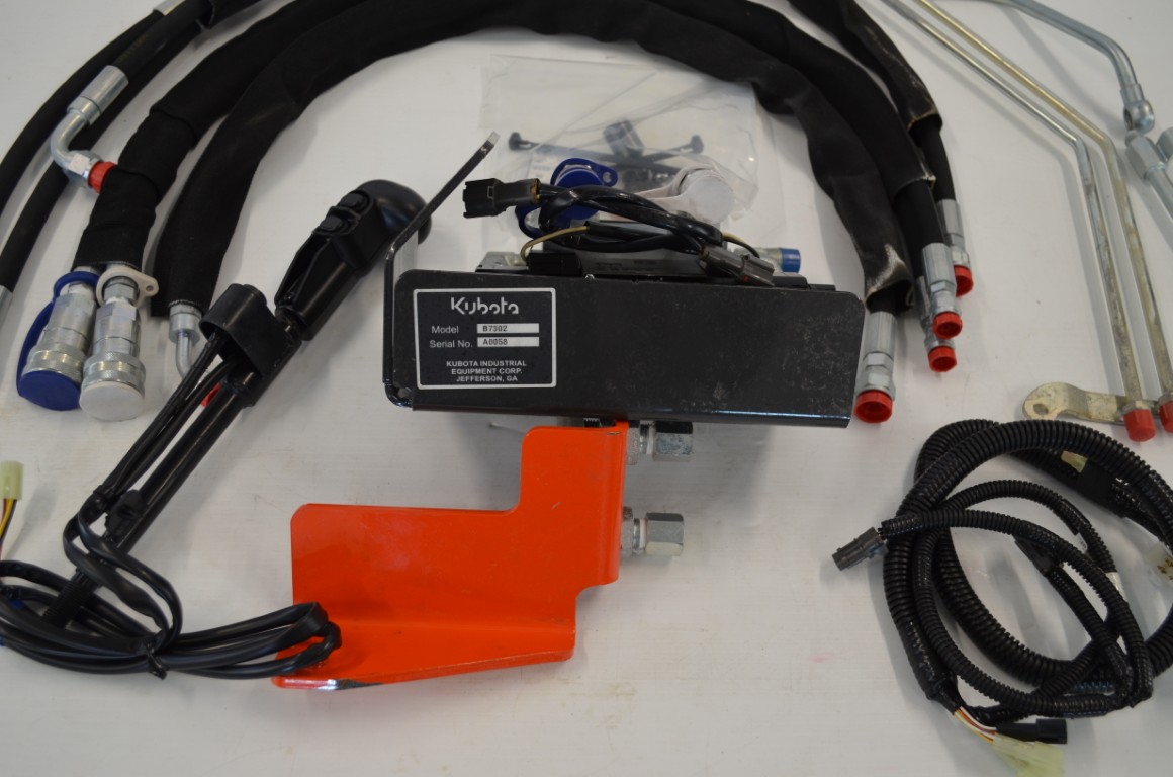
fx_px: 1073
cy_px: 388
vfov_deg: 39.8
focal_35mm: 33
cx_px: 586
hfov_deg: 57.3
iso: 400
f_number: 5
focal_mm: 22
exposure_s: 1/100
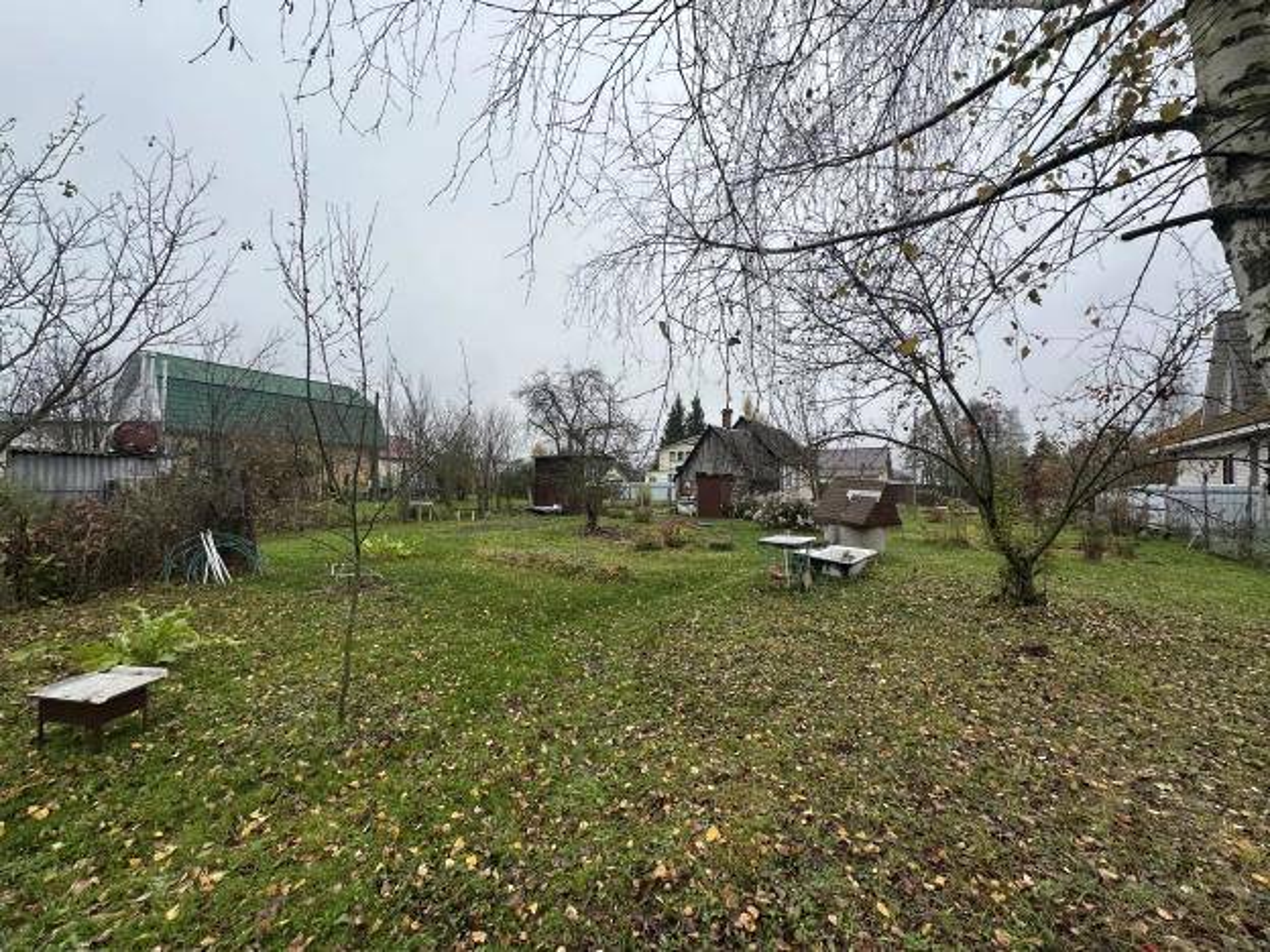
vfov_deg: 85.7
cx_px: 635
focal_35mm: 14
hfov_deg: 102.1
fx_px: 514
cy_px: 476
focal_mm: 2.22
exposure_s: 1/356
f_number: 2.2
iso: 40
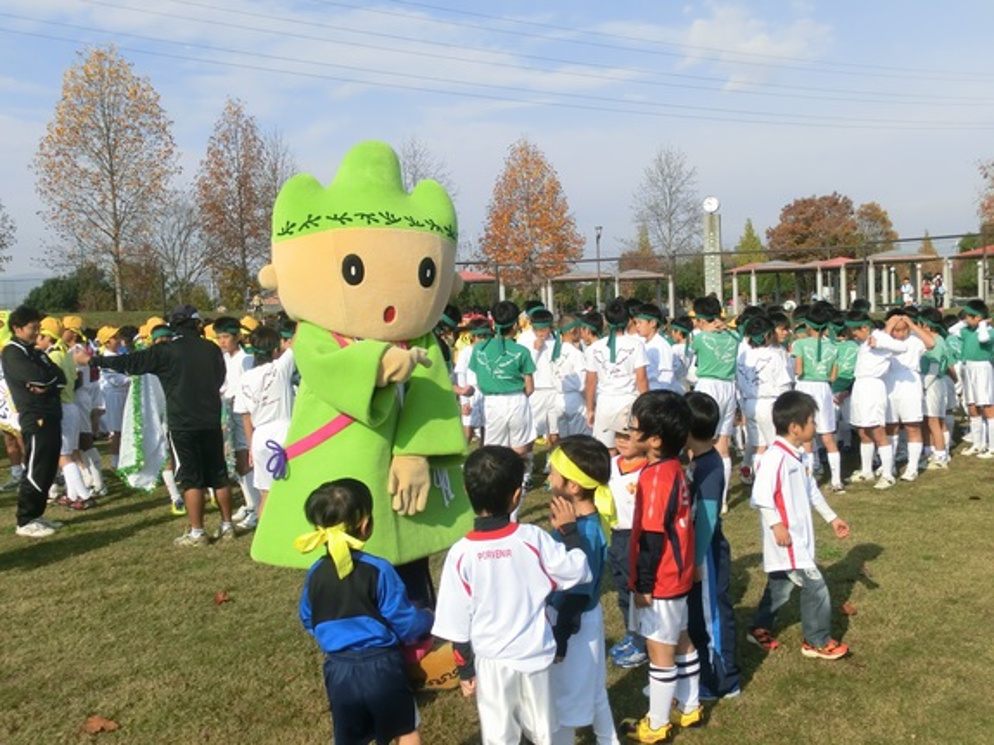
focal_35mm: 42
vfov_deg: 34.3
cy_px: 372
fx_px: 1206
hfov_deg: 44.8
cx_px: 497
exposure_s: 1/800
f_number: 4
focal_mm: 7.38
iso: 80
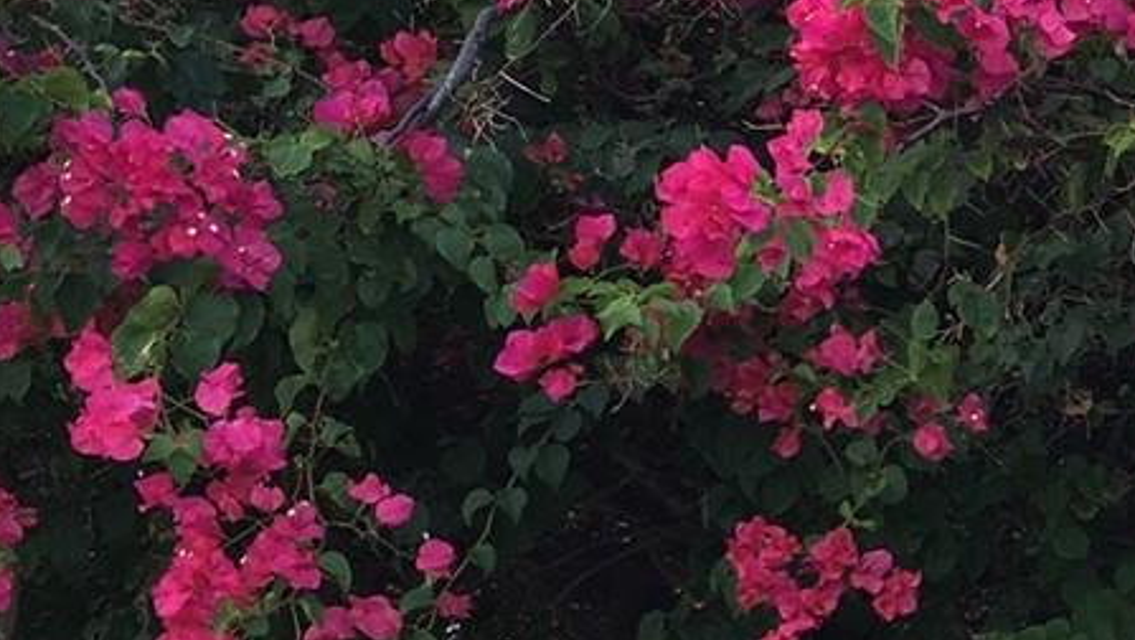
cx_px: 1493
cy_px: 467
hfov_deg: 17.7
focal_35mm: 113
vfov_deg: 10.7
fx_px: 3403
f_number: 2.2
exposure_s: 1/155
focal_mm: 4.15
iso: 25
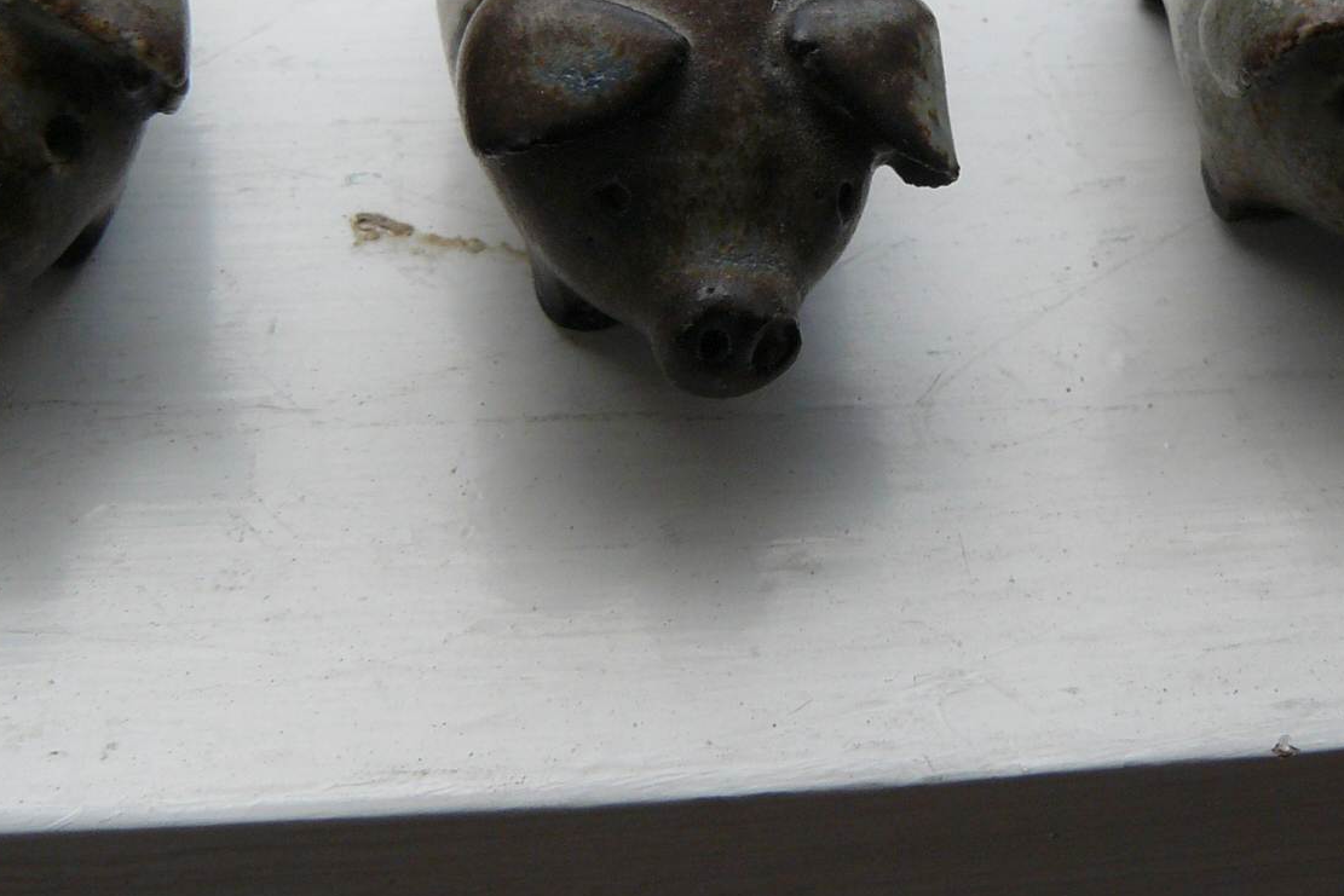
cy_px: 71
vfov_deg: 19.3
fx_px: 2576
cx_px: 719
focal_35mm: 69
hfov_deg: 29.2
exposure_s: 1/250
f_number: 4
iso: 100
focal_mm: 6
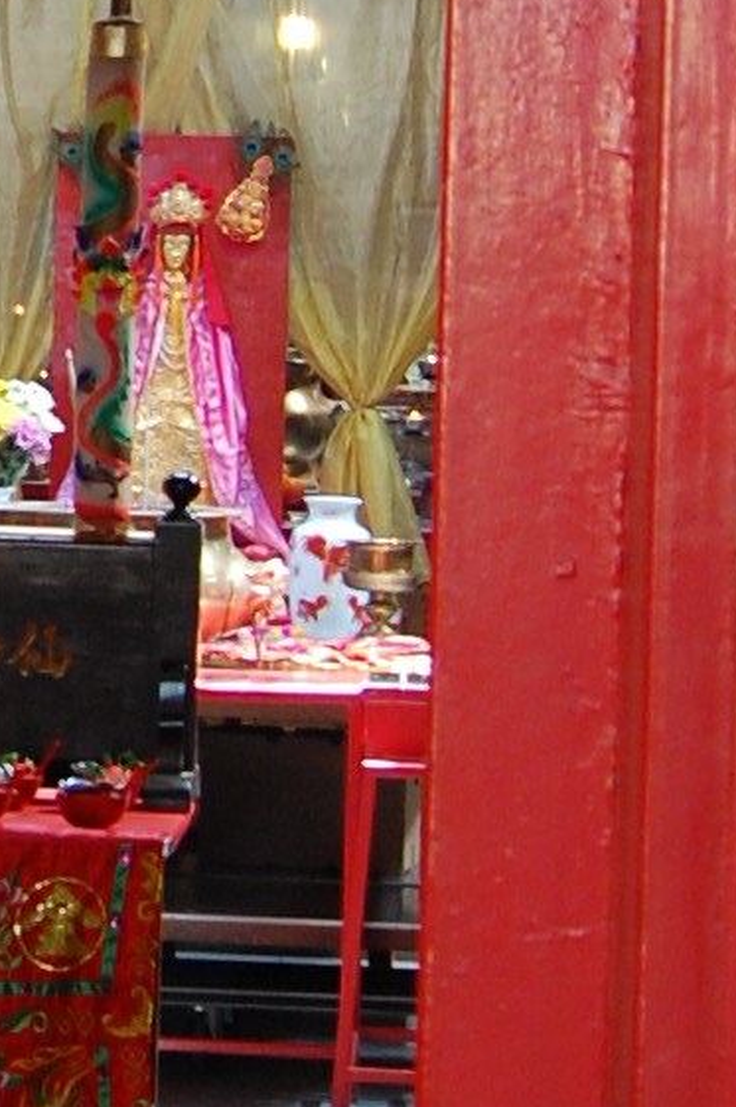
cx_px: -626
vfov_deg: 11.6
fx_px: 5438
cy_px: 207
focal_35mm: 177
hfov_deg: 7.5
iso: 400
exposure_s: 1/40
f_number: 3.8
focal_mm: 22
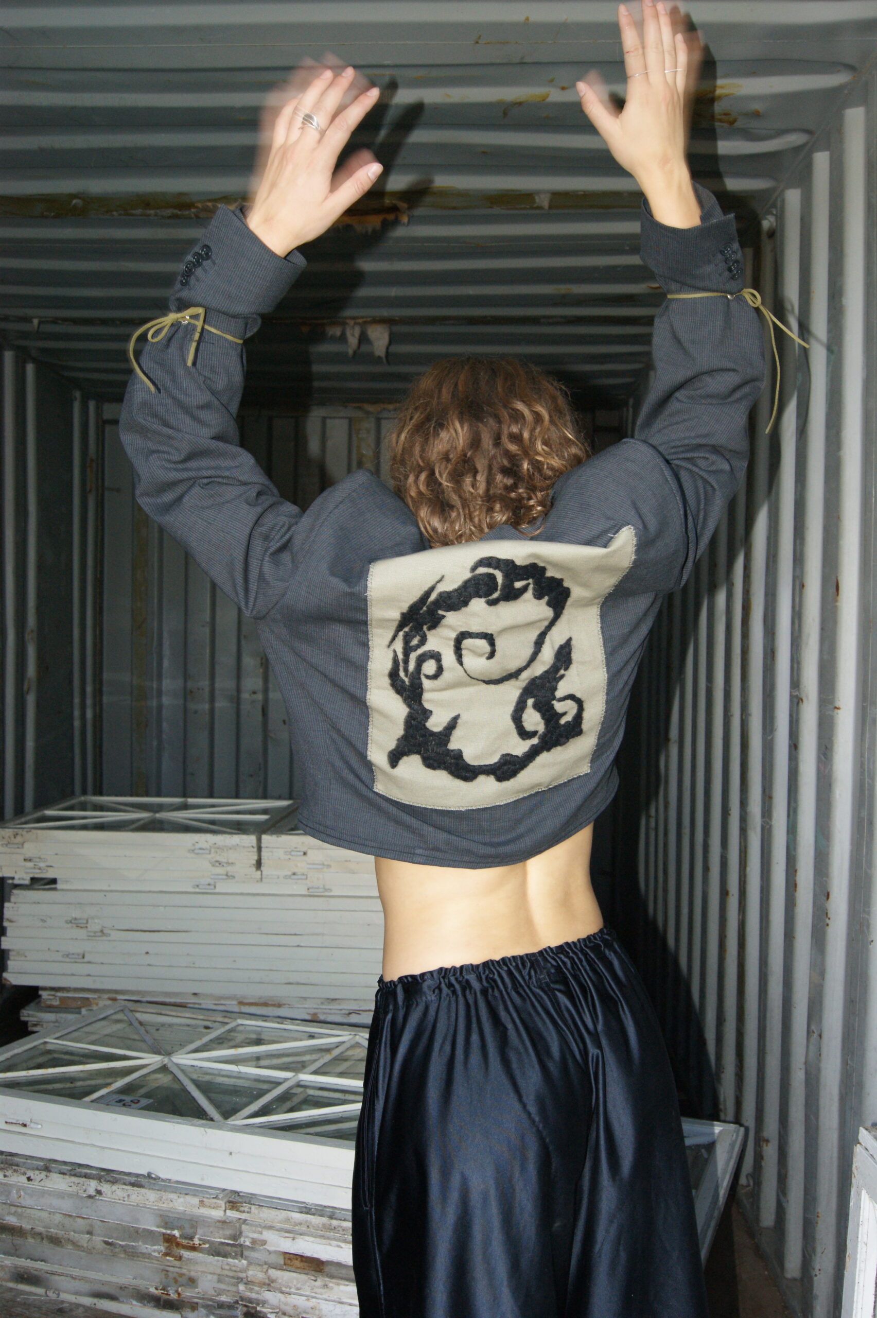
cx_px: 438
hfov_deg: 36.8
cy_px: 659
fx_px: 1317
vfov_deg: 53.2
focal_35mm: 36
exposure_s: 1/60
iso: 400
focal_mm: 24
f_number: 5.6
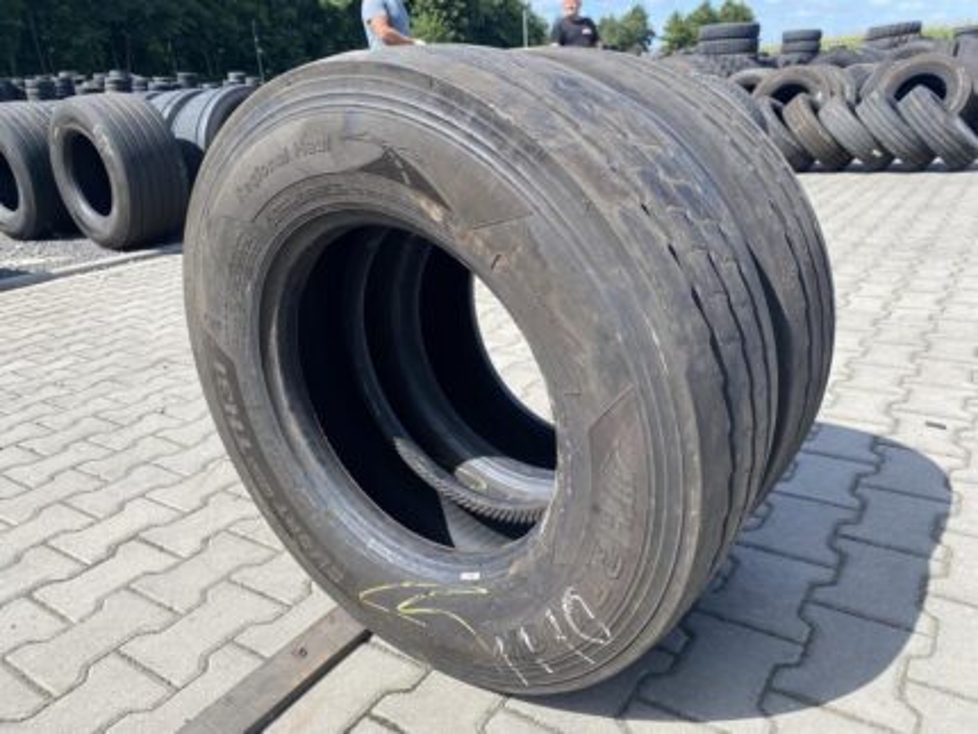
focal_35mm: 26
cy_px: 367
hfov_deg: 67.3
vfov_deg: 53.1
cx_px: 489
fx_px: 735
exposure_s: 1/1330
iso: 32
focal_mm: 4.25
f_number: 1.8
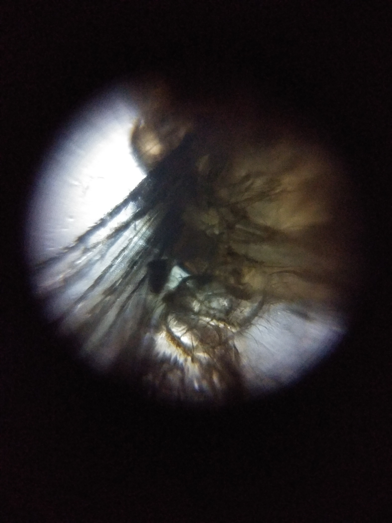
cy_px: 262
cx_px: 196
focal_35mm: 21
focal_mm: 3.57
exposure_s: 1/13
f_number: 2
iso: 2500
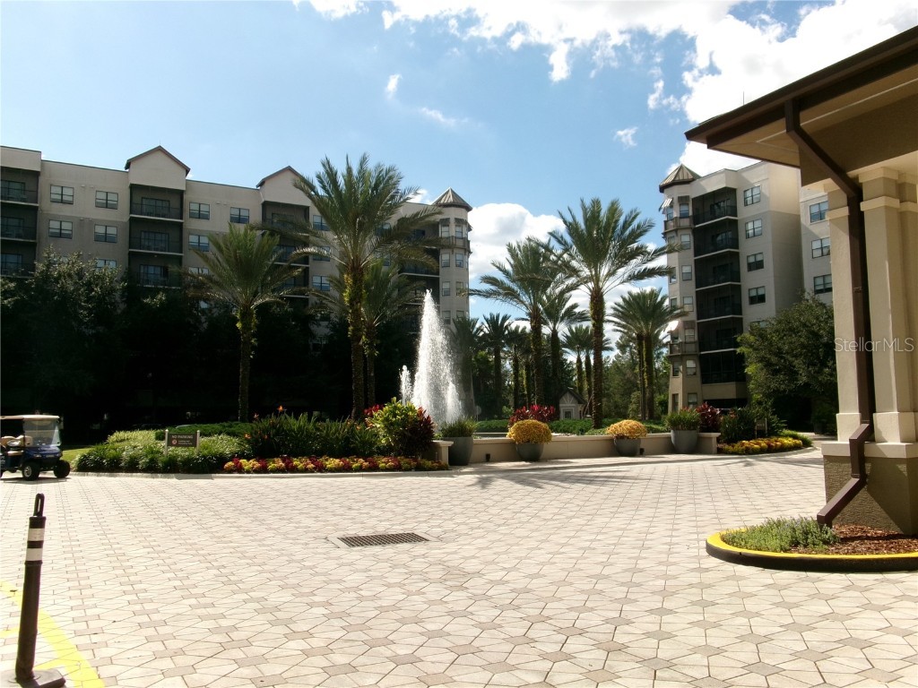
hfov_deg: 63.4
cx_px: 459
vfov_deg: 49.7
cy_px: 344
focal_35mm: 28
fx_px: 743
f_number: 10.8
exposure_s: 1/125
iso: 100
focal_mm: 5.1
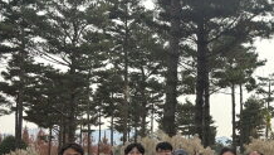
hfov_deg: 29.4
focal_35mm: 65
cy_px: 130
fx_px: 473
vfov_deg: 18.4
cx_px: 297
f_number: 1.6
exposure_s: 1/2865
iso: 64
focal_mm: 5.96
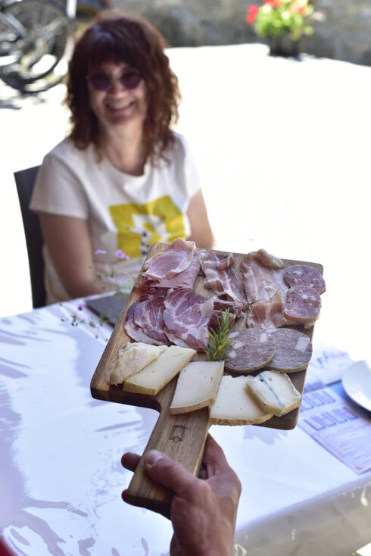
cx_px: 186
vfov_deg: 39.6
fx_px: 772
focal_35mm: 50
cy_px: 278
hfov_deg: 27.0
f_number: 5.6
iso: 320
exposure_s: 1/320
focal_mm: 50
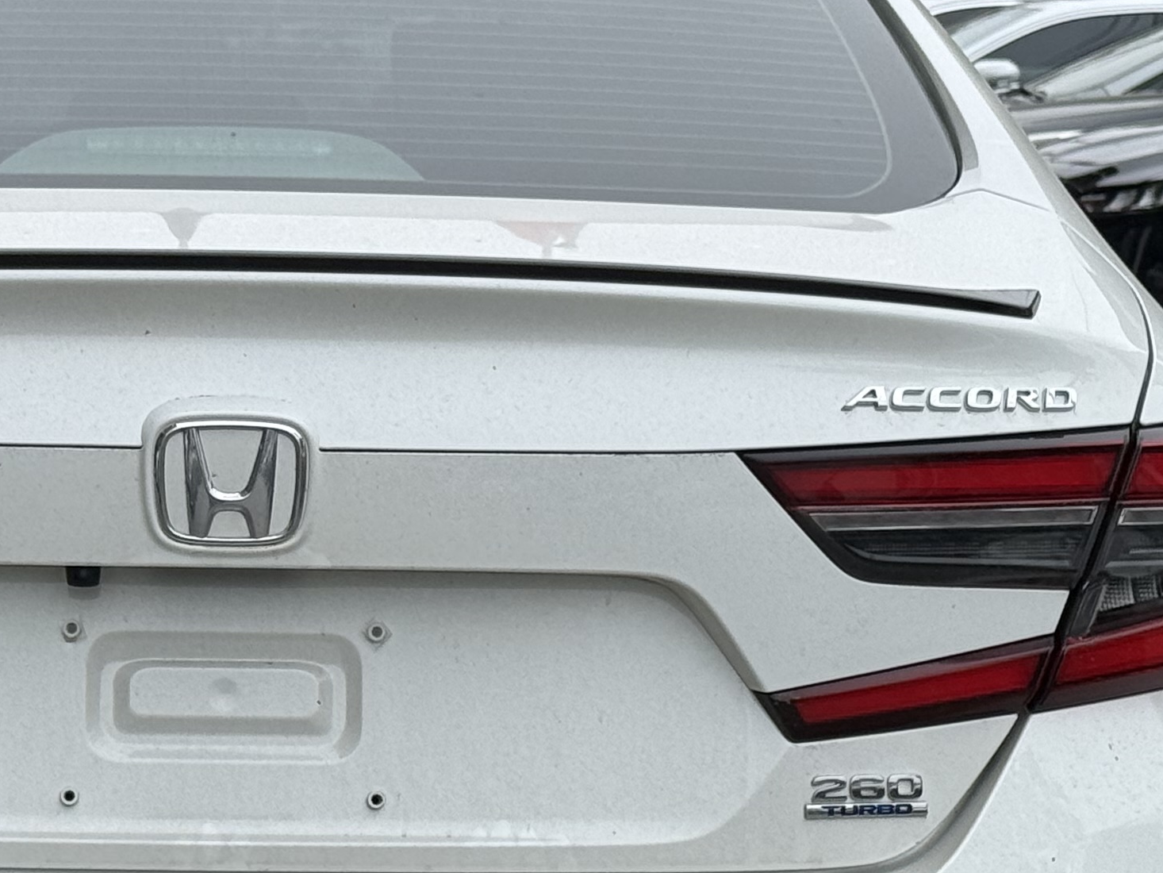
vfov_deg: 11.2
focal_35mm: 132
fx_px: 4436
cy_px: 423
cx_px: 232
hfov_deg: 14.8
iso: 64
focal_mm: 6.76
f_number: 1.78
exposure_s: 1/1838
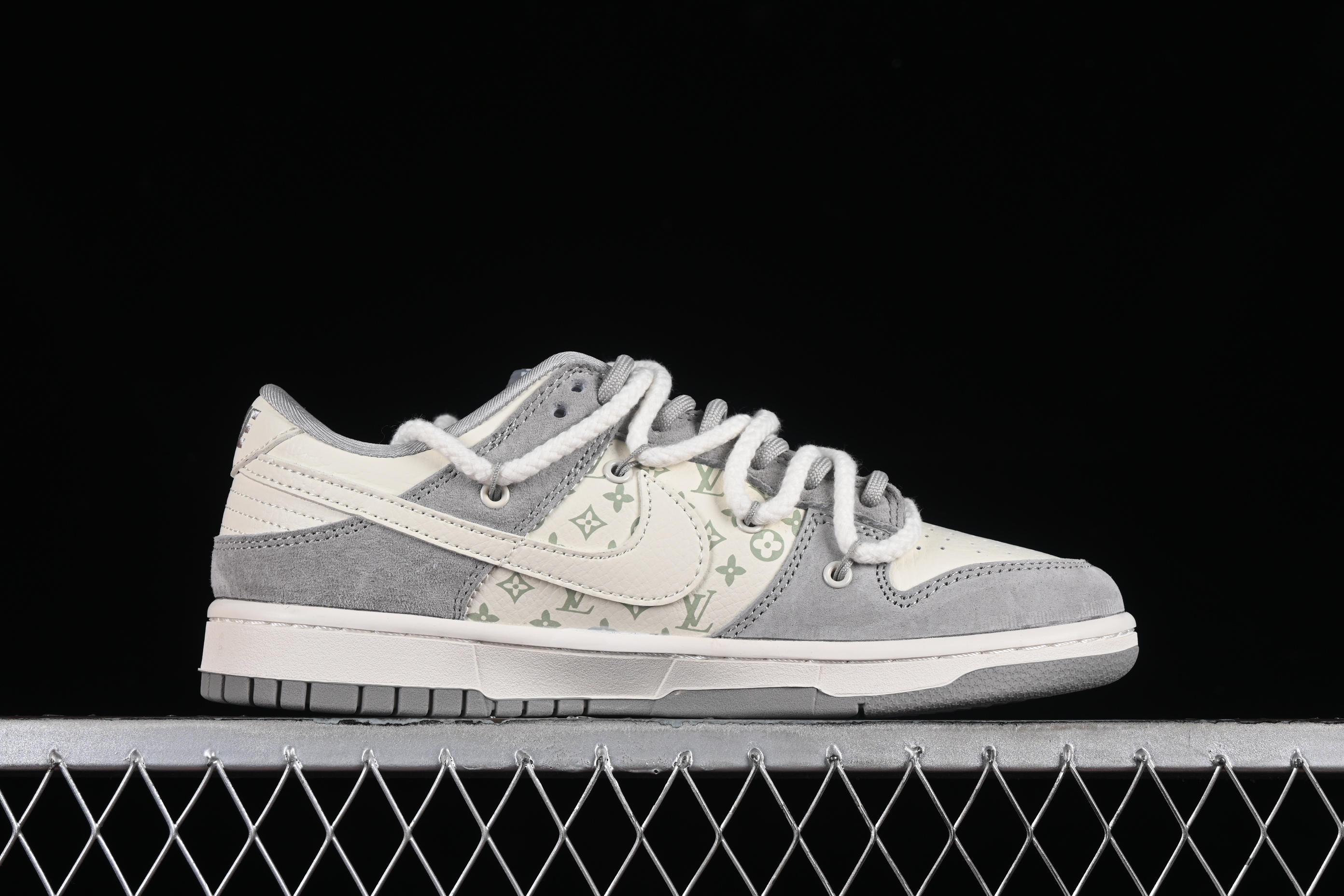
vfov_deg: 18.2
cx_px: 672
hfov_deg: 27.0
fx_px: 2800
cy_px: 448
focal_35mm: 75
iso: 160
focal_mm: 50
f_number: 8
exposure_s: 1/80
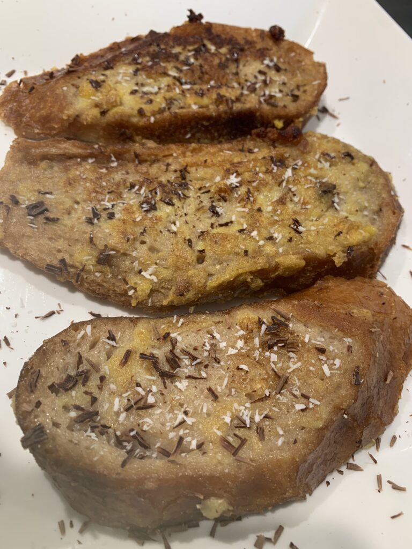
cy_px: 274
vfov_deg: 67.3
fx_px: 413
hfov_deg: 53.1
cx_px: 206
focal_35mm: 26
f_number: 1.8
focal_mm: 4.25
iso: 64
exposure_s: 1/50
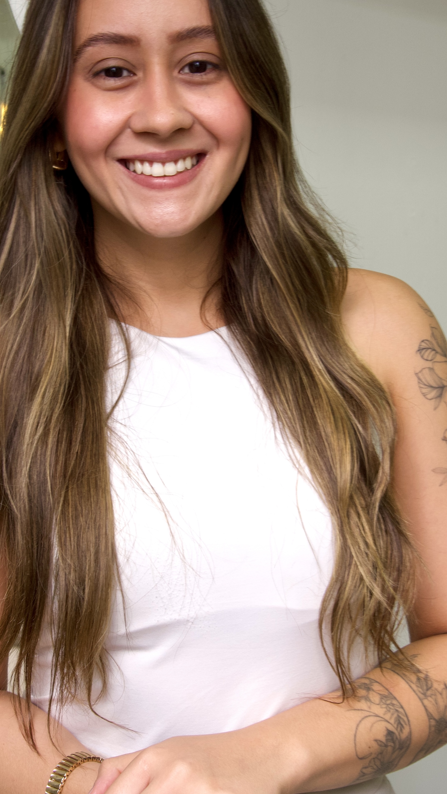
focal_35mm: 45
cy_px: 370
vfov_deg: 45.4
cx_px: 187
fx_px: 948
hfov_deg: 26.5
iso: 250
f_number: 8
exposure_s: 1/25
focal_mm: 24
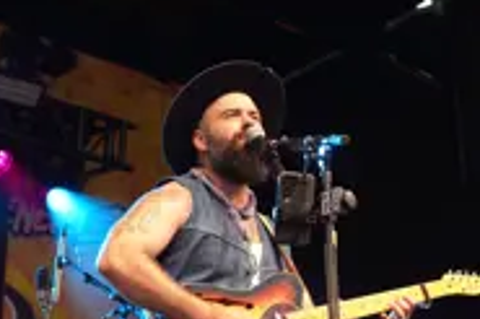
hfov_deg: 18.9
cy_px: 318
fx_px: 1439
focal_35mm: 108
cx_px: 254
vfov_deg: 12.5
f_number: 4
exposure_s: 1/160
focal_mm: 50
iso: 1250
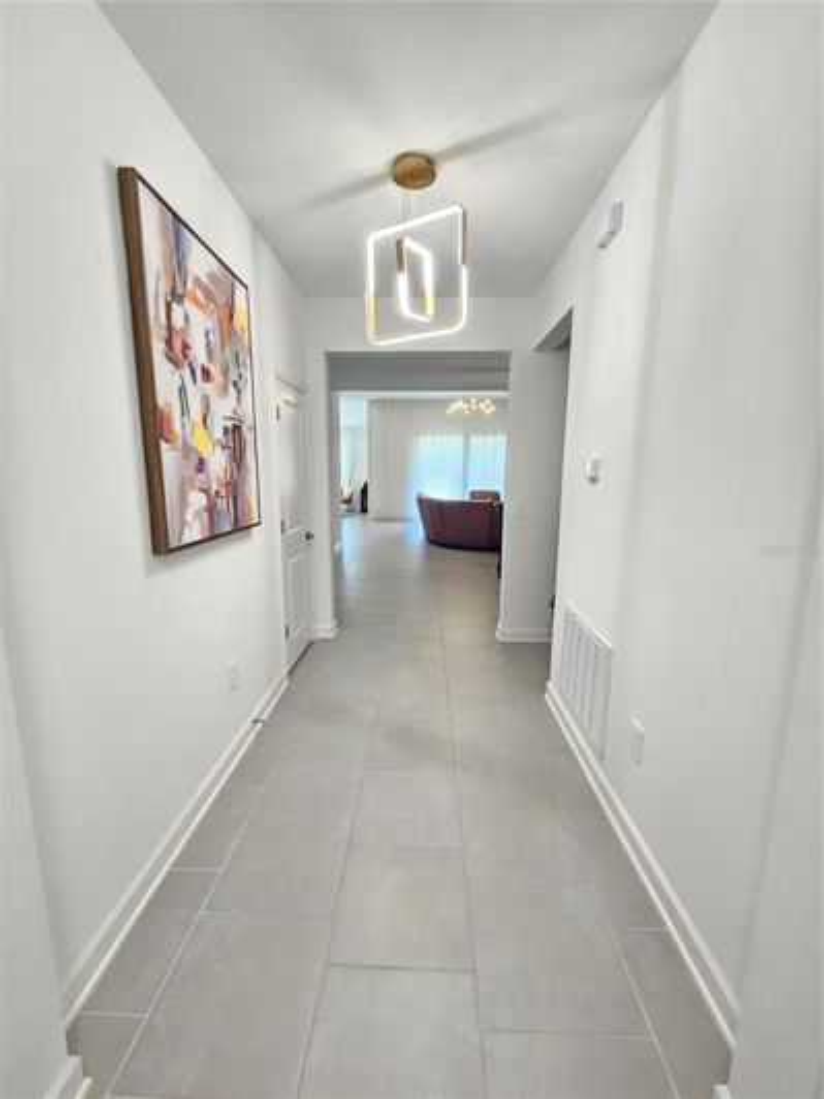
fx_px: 413
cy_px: 550
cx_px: 412
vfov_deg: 106.2
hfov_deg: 89.9
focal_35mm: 13
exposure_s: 1/60
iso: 200
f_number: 2.2
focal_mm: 2.2
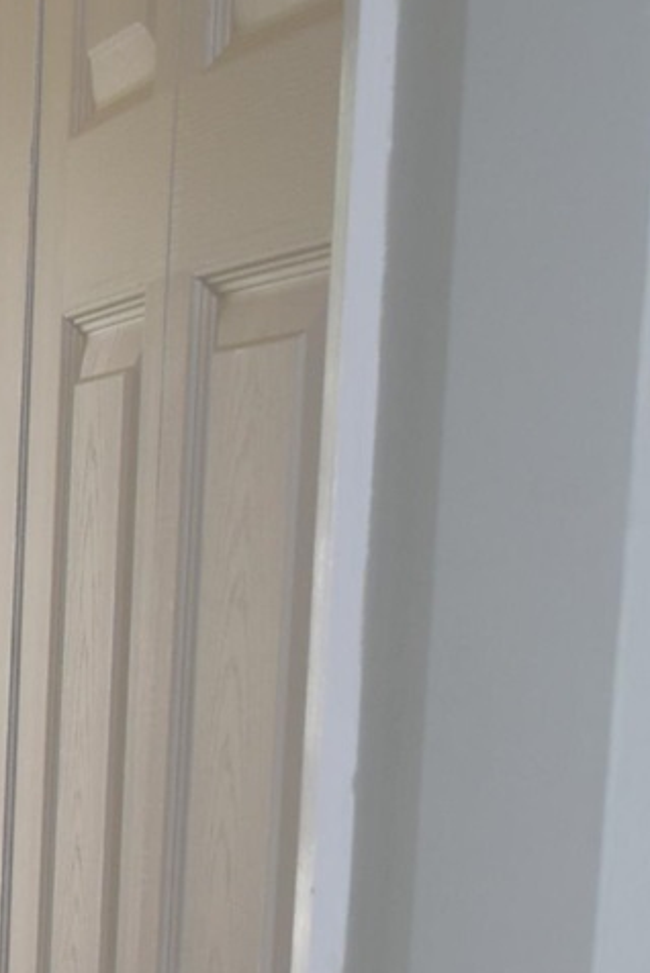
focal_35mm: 152
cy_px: 1584
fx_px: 4122
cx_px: -770
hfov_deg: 8.4
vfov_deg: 12.6
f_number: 5.6
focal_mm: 21
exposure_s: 1/125
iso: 250
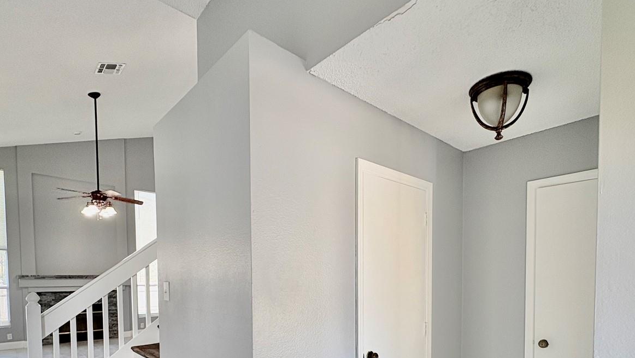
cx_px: 314
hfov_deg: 83.8
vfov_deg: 50.1
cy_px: 292
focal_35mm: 21
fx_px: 354
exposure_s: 1/120
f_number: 2.2
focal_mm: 2.22
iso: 80
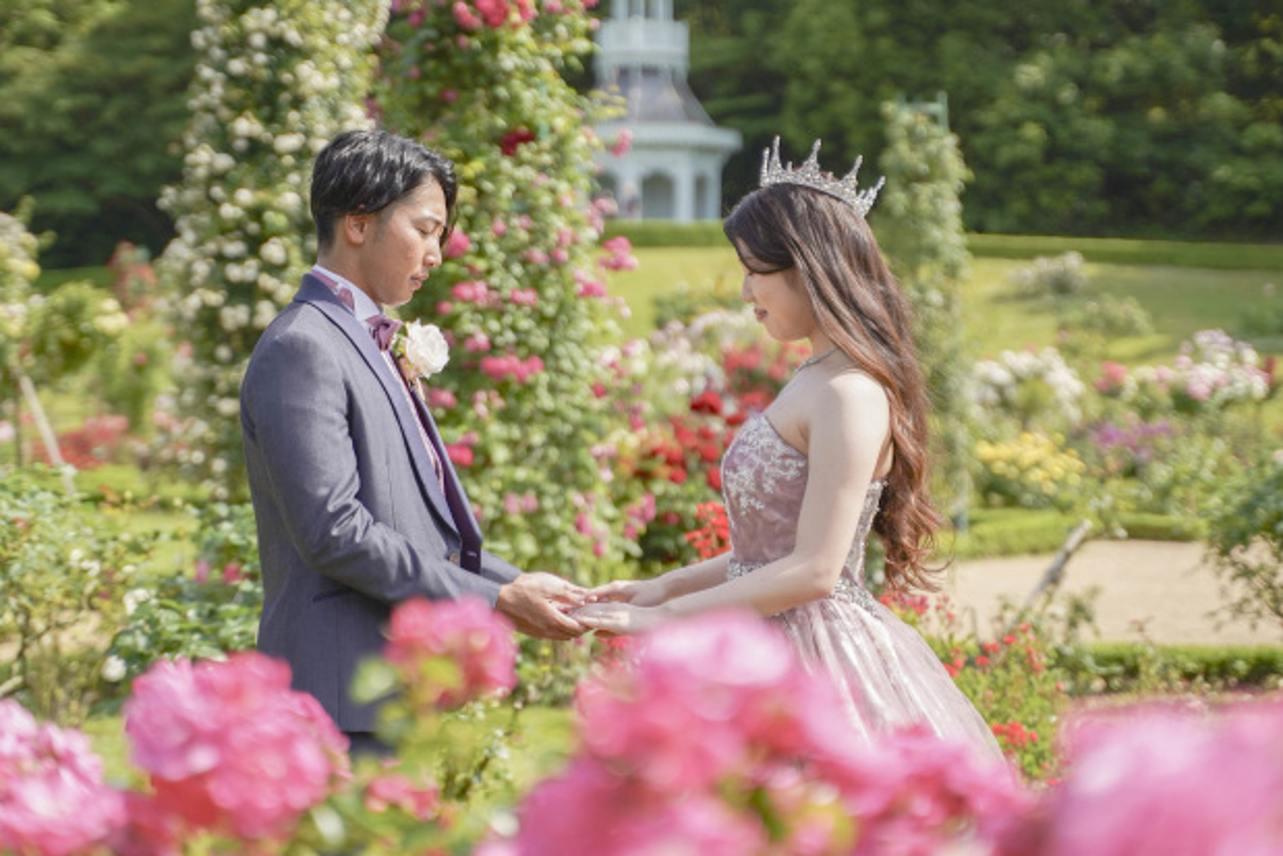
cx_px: 622
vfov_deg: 14.7
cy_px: 349
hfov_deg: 21.9
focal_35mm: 93
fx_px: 3315
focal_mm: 72
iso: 400
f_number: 2.8
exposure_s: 1/5000
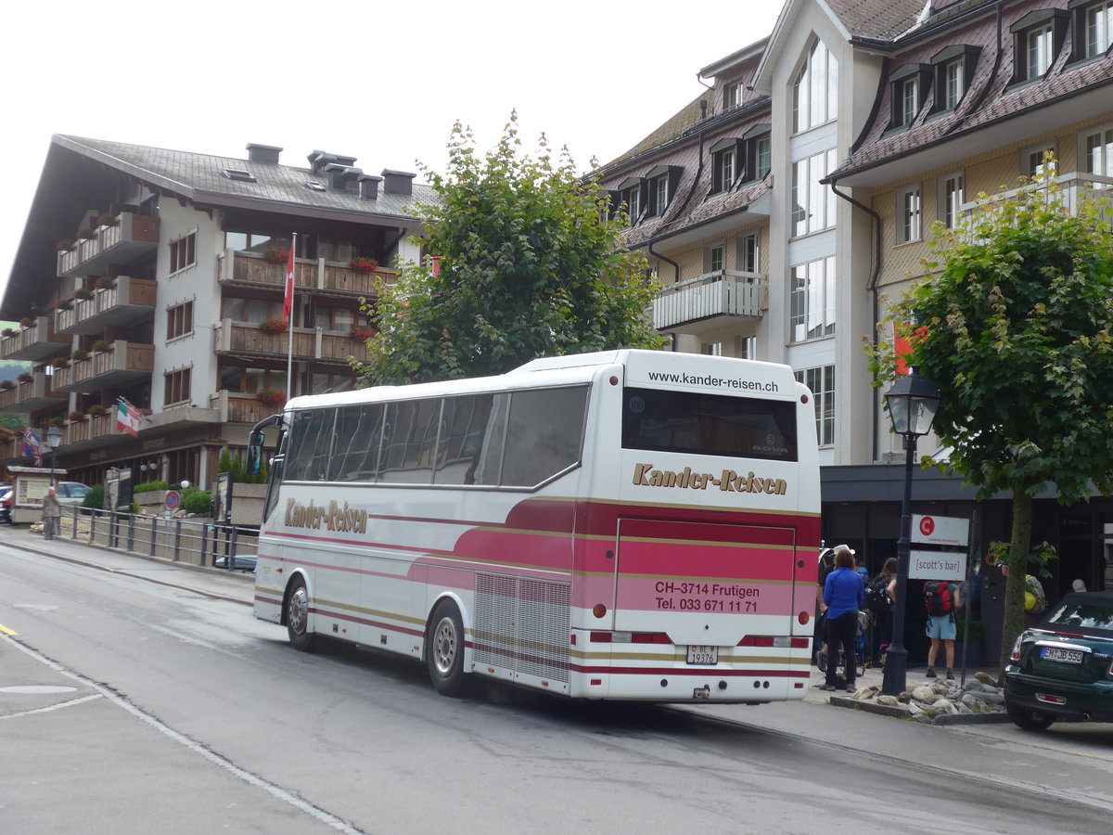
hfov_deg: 32.7
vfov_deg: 24.8
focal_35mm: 59
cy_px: 418
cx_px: 556
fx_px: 1897
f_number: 3.5
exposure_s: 1/250
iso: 80
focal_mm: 12
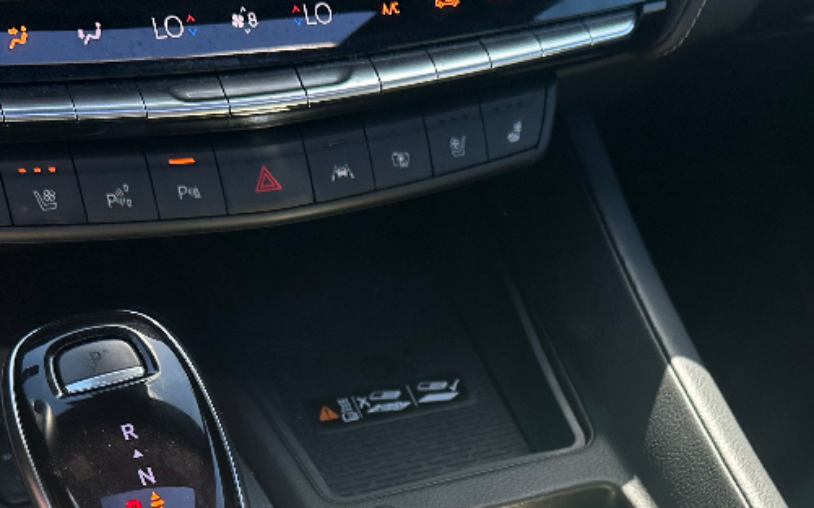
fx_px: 1153
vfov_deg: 22.9
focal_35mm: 52
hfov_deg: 38.6
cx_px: 513
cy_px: 609
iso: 80
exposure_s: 1/601
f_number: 1.78
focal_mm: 6.86
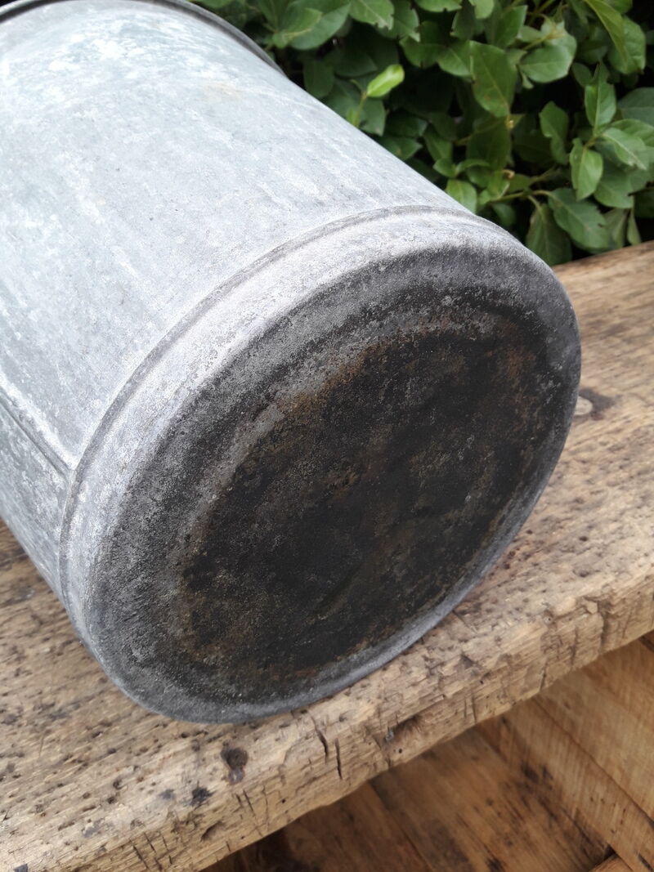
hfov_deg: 49.7
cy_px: 436
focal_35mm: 28
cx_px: 327
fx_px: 705
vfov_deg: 63.4
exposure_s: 1/200
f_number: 1.9
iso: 40
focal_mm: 3.7
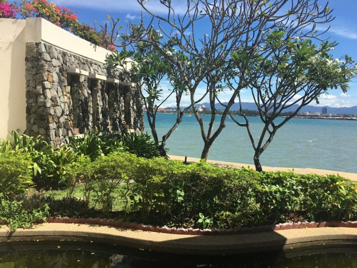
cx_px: 178
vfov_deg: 48.2
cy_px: 134
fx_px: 299
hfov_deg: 61.7
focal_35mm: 29
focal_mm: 4.15
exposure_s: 1/1304
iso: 25
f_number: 2.2
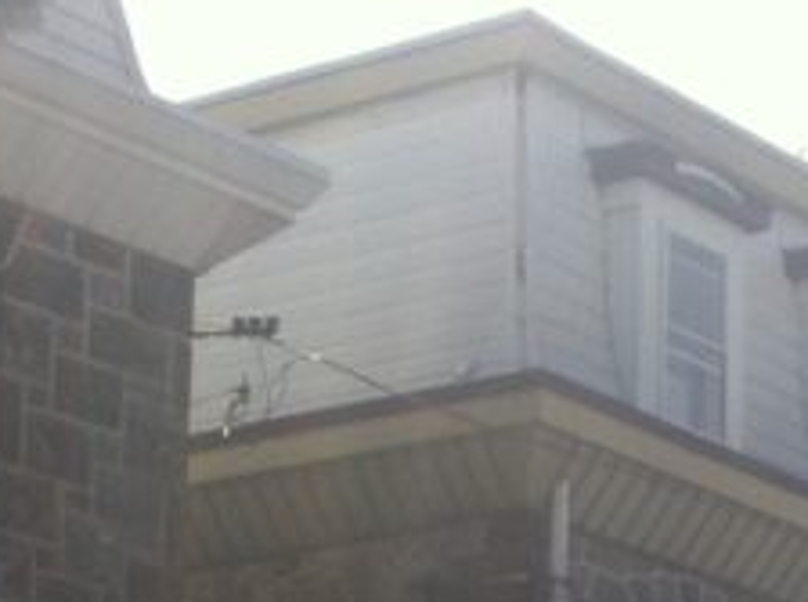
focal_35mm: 160
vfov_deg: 9.0
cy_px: 964
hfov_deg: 12.1
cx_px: 988
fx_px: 3727
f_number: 2.8
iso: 80
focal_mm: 3.85
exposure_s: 1/1312
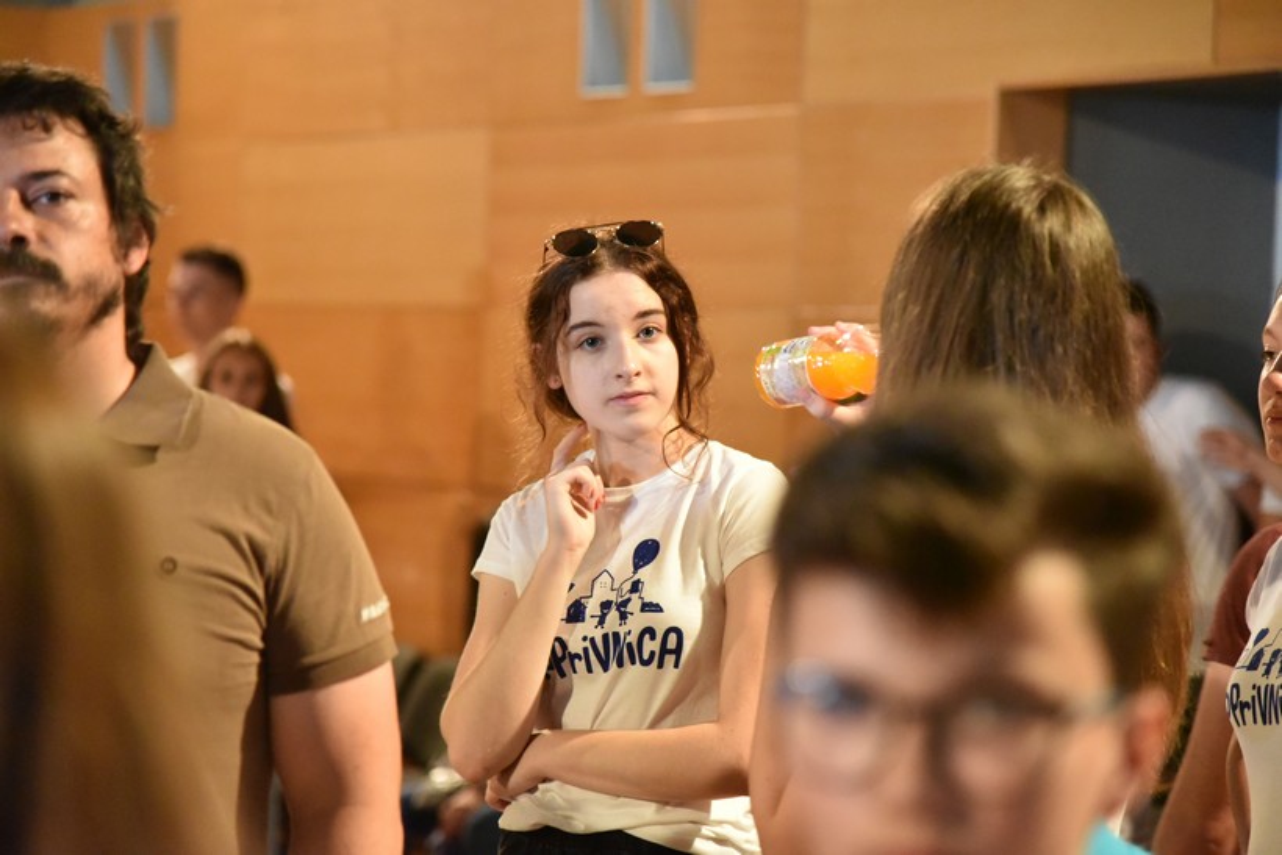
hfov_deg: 17.1
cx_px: 641
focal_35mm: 120
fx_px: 4274
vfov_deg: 11.4
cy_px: 428
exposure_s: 1/125
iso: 12800
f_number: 4
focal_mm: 120
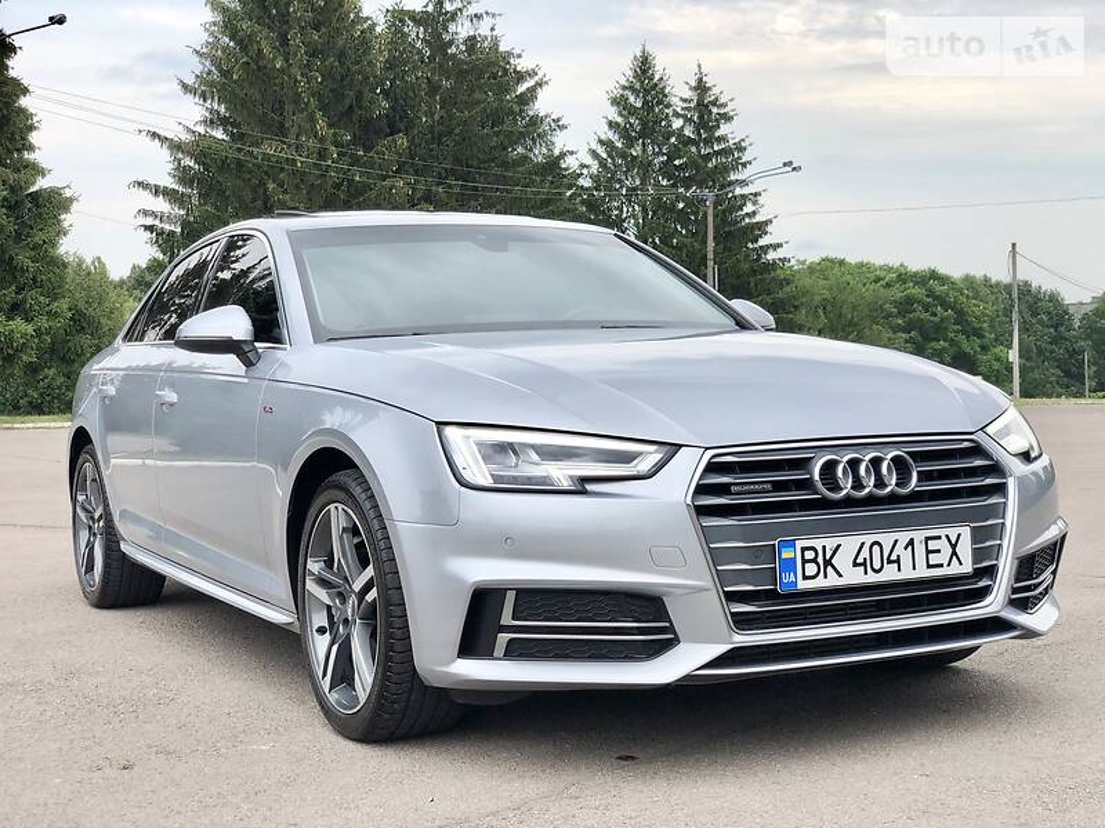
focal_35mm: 52
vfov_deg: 28.0
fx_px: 1660
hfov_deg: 36.8
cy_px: 414
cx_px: 552
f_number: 2.4
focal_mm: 6
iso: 16
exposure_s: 1/369
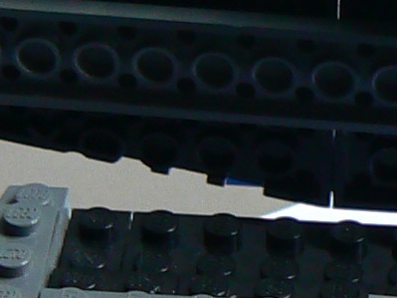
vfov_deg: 5.8
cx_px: 197
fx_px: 2912
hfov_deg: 7.8
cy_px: 462
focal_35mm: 254
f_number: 2.8
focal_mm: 6
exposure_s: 1/50
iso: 80
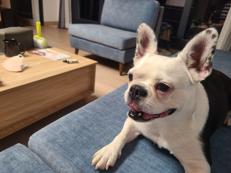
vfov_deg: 53.1
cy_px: 86
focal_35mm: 26
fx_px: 174
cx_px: 116
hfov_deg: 67.3
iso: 250
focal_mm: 5.4
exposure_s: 1/60
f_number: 1.8
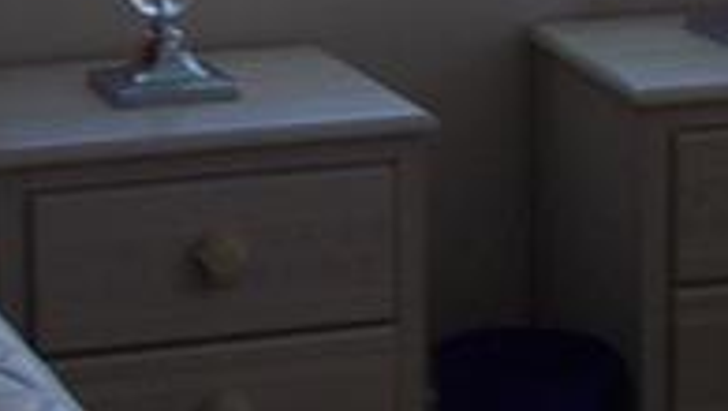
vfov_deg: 8.0
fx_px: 2878
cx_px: 321
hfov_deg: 14.4
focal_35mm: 149
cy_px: -179
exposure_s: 1/25
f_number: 3.2
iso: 100
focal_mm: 4.6
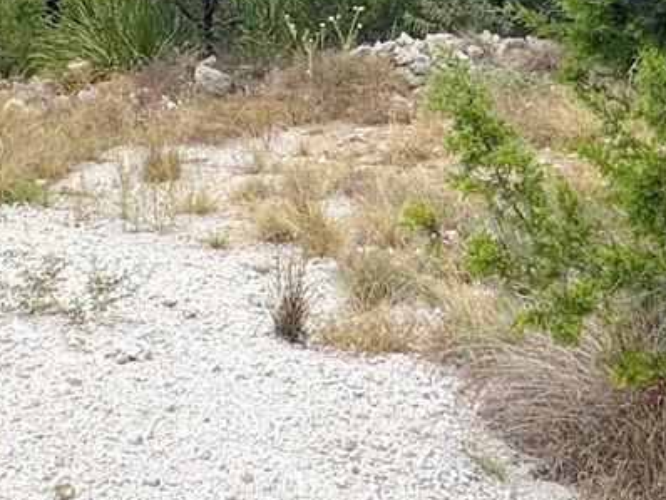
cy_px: -211
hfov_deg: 27.0
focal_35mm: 72
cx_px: 336
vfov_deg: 18.5
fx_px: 1386
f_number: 2.2
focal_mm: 2.22
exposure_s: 1/1709
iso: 50
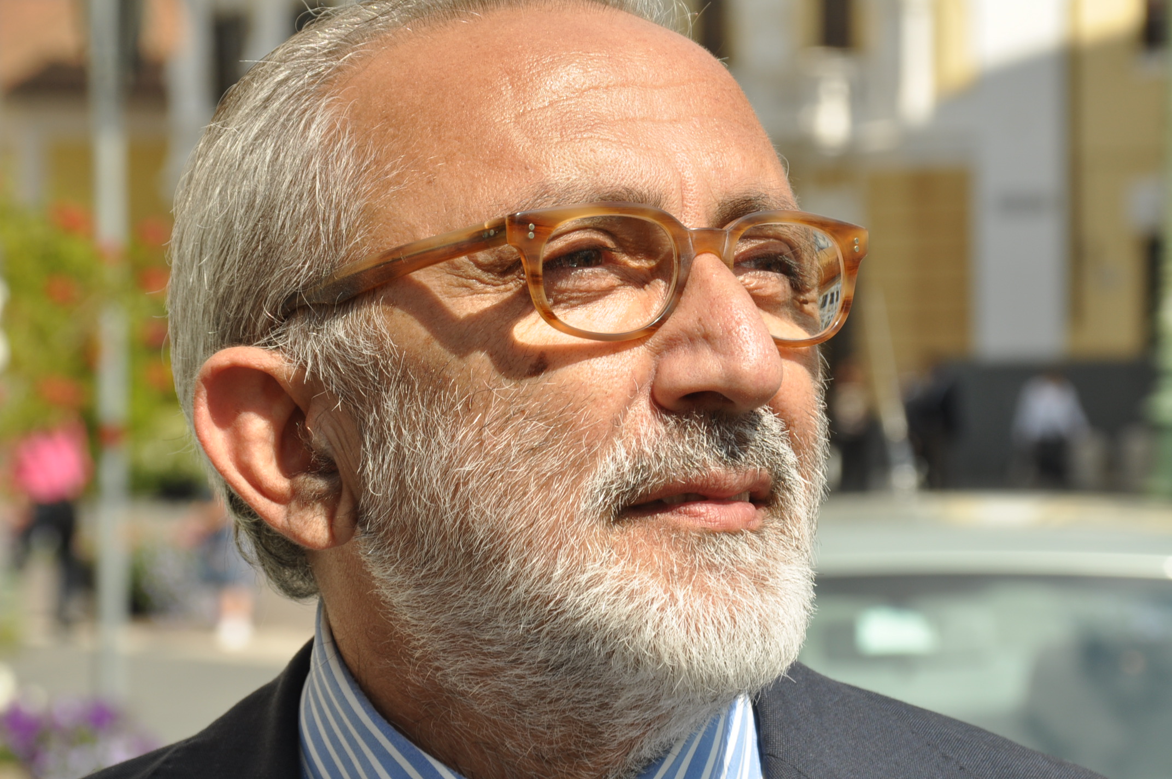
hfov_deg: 11.8
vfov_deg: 7.9
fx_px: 5658
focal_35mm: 174
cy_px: 390
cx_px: 586
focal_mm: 116
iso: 200
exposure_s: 1/200
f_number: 11
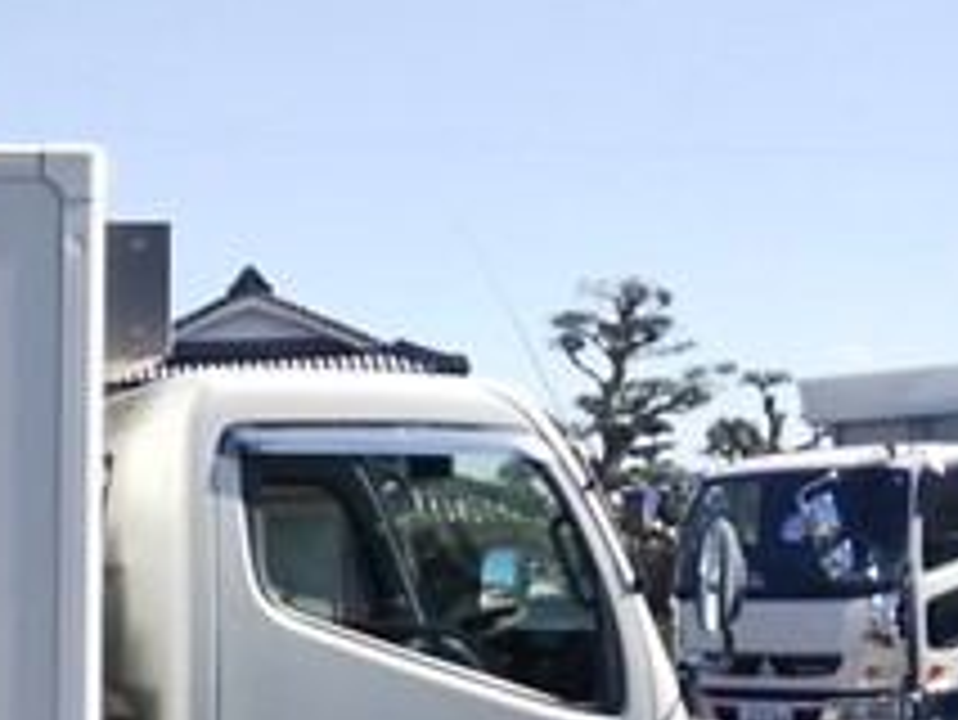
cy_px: 594
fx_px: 2492
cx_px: -423
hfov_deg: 19.4
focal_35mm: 90
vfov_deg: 16.3
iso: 20
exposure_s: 1/754
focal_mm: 4
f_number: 2.2
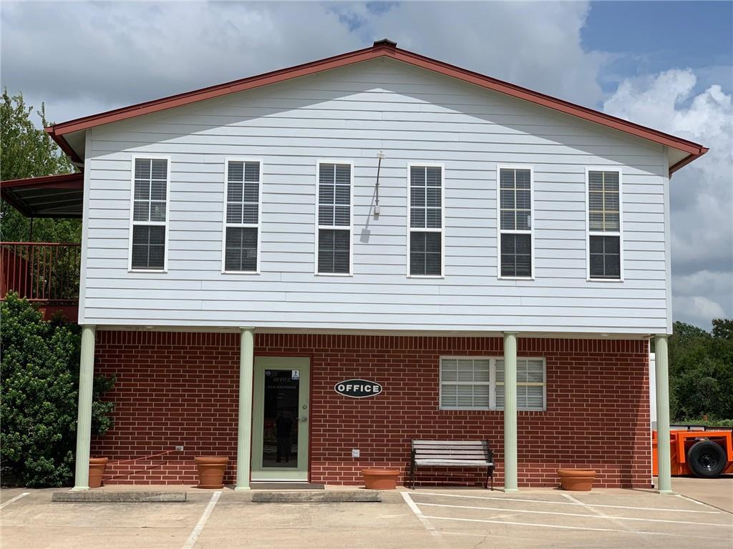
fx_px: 1101
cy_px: 274
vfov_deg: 28.0
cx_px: 366
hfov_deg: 36.8
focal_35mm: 52
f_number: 2.4
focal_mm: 6
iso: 16
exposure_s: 1/3425
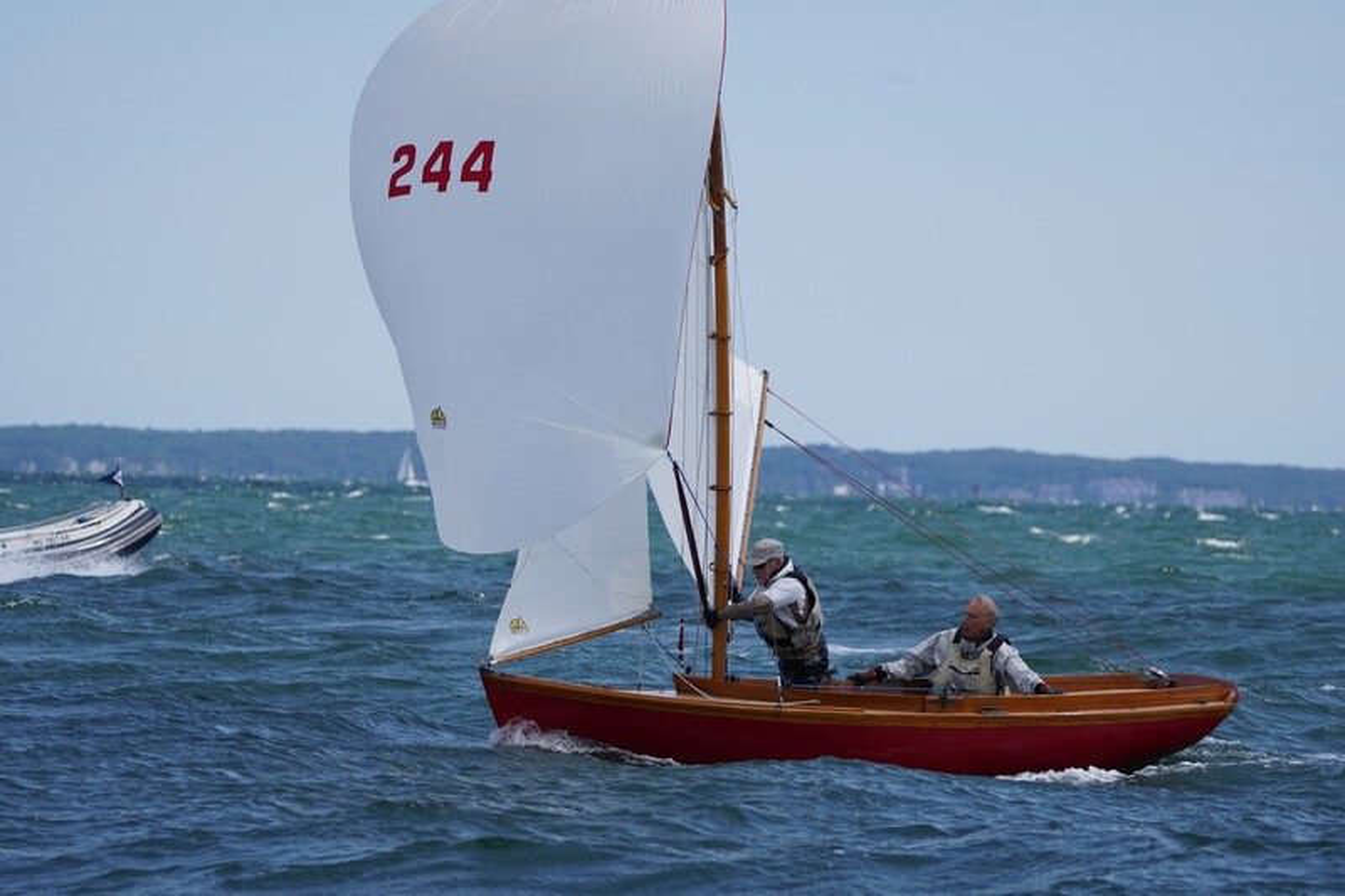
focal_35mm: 286
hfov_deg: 7.2
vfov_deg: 4.8
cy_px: 448
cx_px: 672
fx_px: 10701
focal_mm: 191
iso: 160
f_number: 5.6
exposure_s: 1/1250
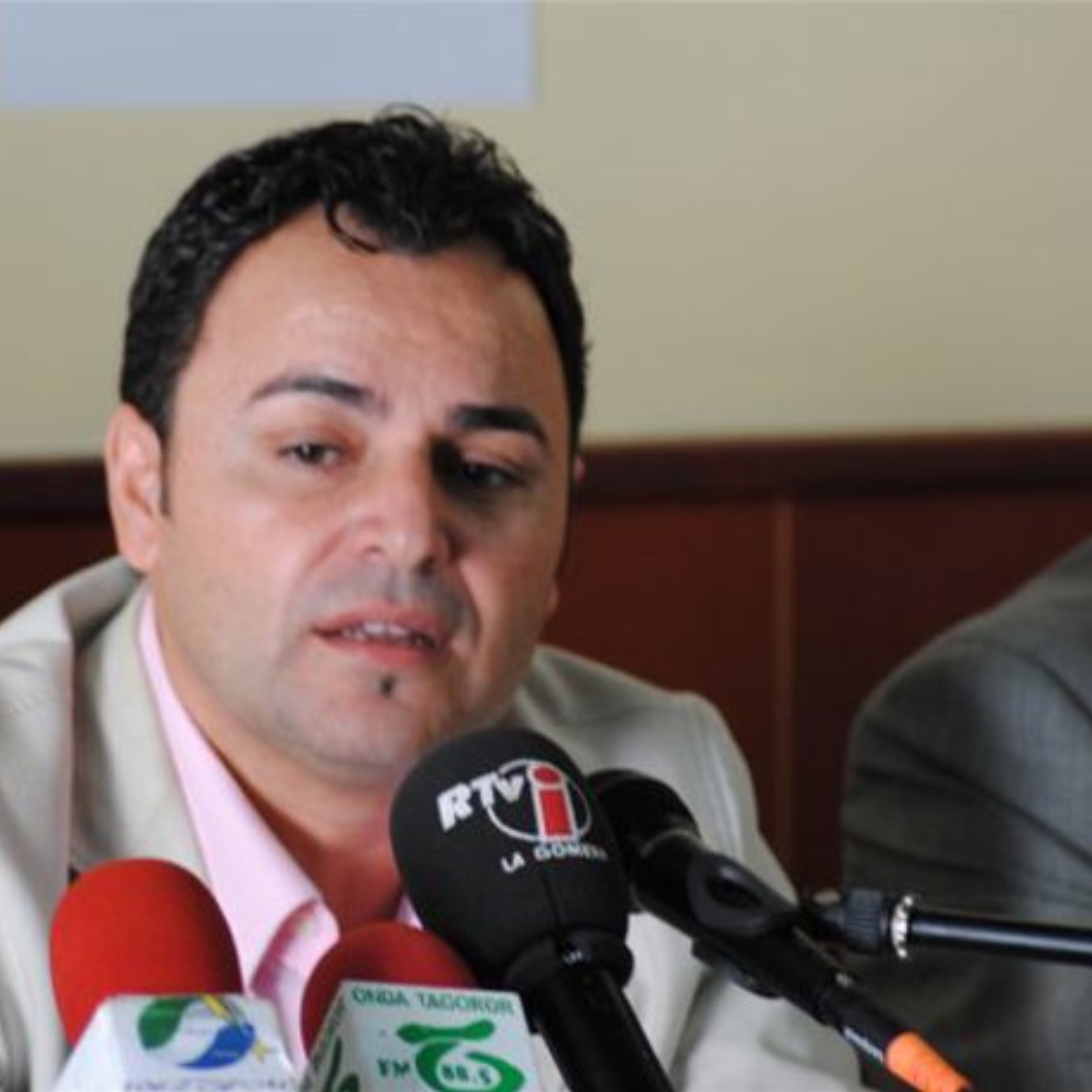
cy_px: 546
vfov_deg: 5.4
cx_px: 354
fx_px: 11635
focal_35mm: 326
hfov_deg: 5.4
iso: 400
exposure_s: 1/40
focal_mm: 170
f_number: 4.5
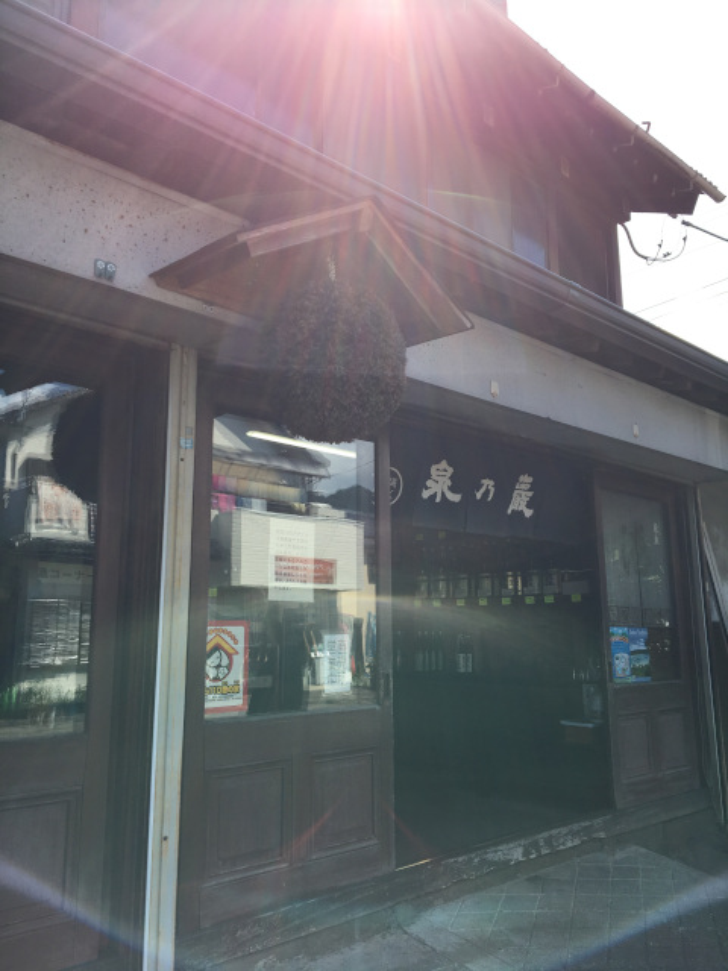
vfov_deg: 61.7
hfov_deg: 48.2
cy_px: 486
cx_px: 364
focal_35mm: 29
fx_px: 813
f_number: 2.2
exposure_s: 1/601
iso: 25
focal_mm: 4.15
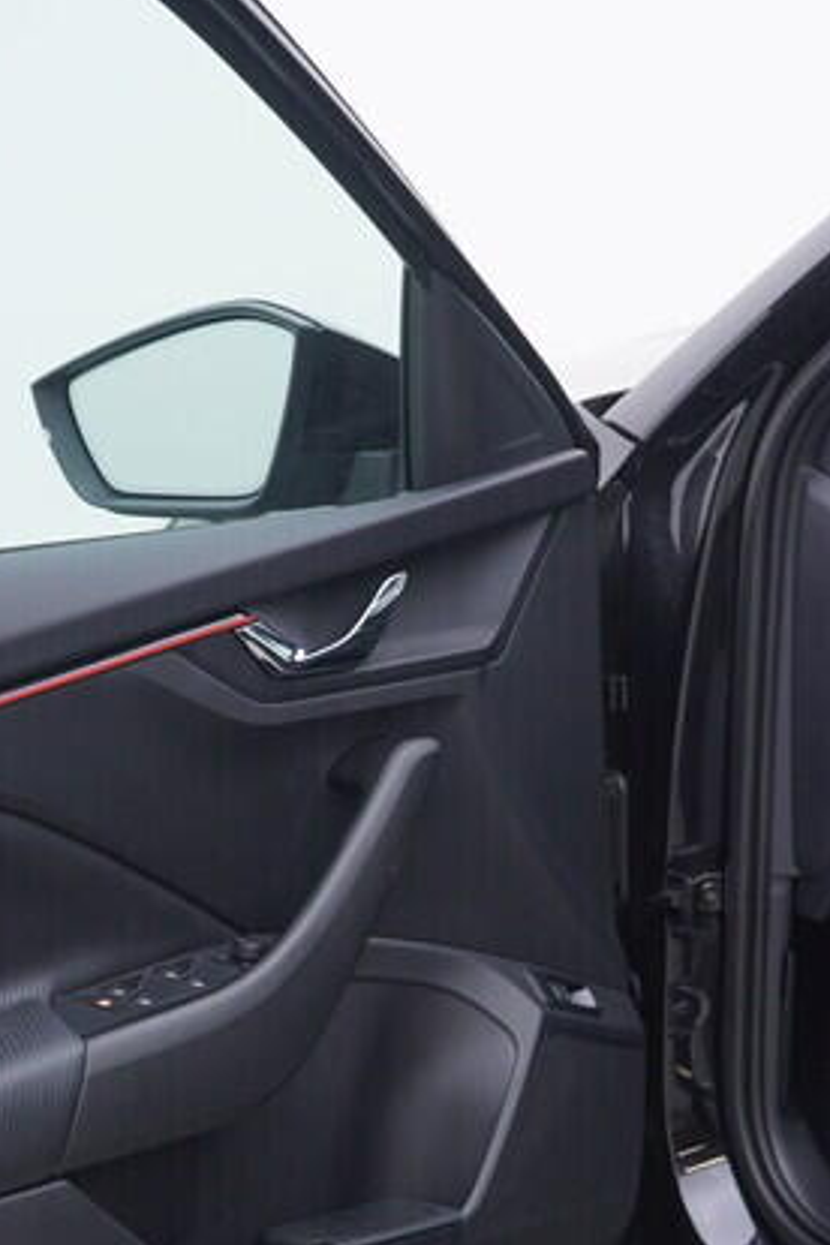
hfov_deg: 15.3
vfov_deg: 22.8
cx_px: 644
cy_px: 810
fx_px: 3078
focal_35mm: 89
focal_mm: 24
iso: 125
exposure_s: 1/50
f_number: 3.2
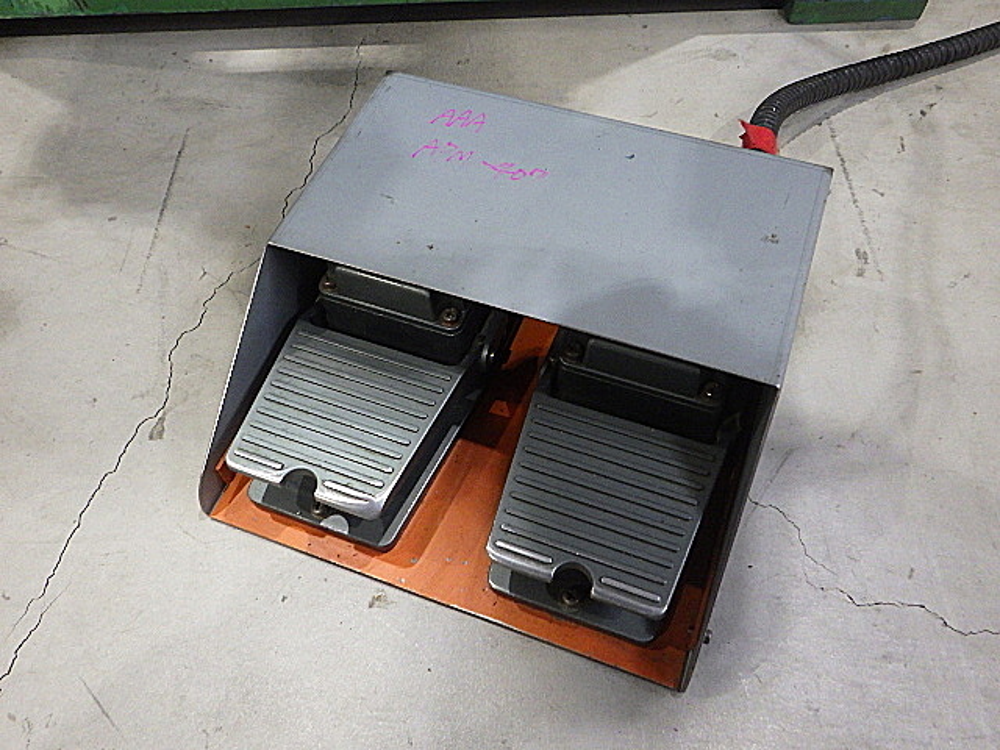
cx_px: 500
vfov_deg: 49.7
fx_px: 809
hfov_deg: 63.4
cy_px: 375
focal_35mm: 28
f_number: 3.5
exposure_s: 1/45
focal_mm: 5
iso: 1000
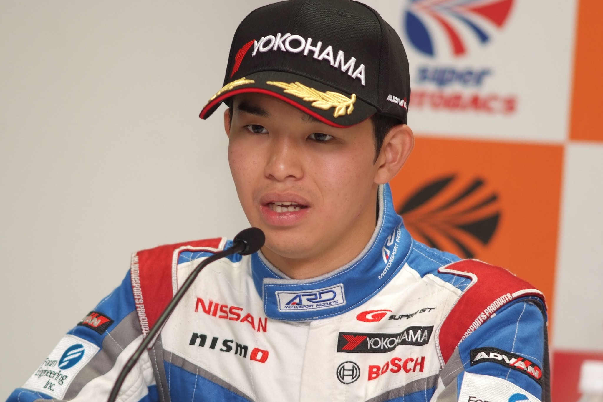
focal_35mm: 270
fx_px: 4522
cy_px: 201
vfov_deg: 5.1
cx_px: 302
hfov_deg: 7.6
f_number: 2.8
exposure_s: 1/125
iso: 400
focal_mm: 180
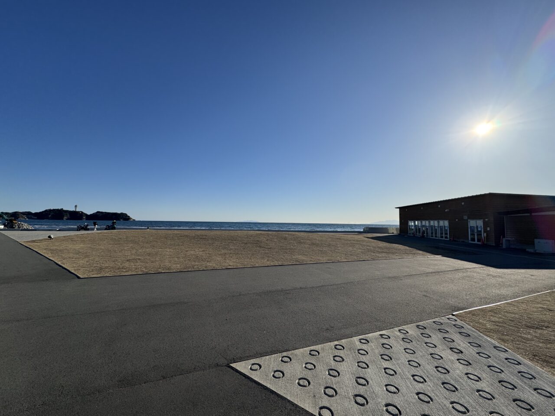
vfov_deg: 85.7
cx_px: 278
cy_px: 208
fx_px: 224
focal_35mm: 14
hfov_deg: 102.1
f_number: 2.2
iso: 40
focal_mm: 2.22
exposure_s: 1/4132
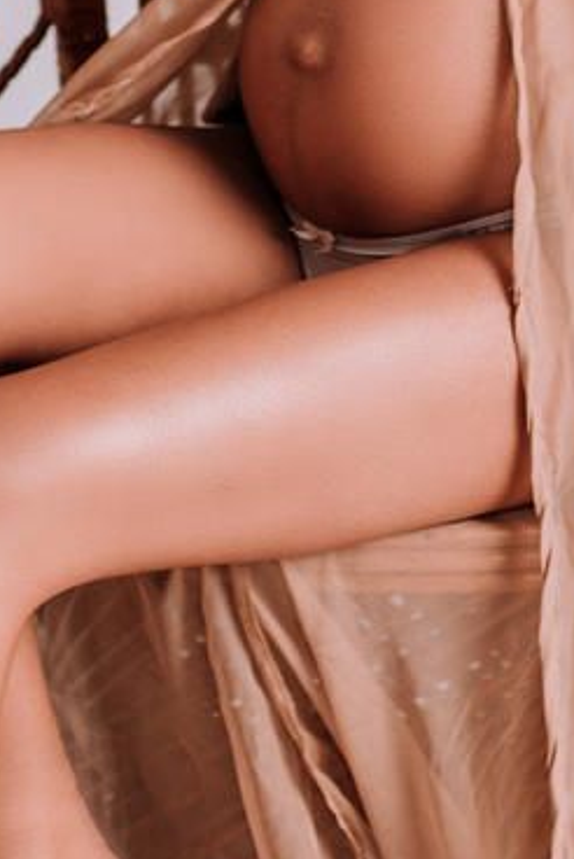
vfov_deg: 8.3
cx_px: 523
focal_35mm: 244
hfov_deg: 5.6
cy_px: -397
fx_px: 5824
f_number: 3.5
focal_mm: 50
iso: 100
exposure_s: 1/125
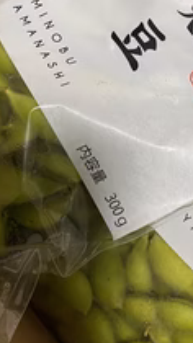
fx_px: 492
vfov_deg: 38.1
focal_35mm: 54
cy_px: 113
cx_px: 214
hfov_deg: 21.1
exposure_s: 1/50
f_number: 1.8
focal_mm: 4.25
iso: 80
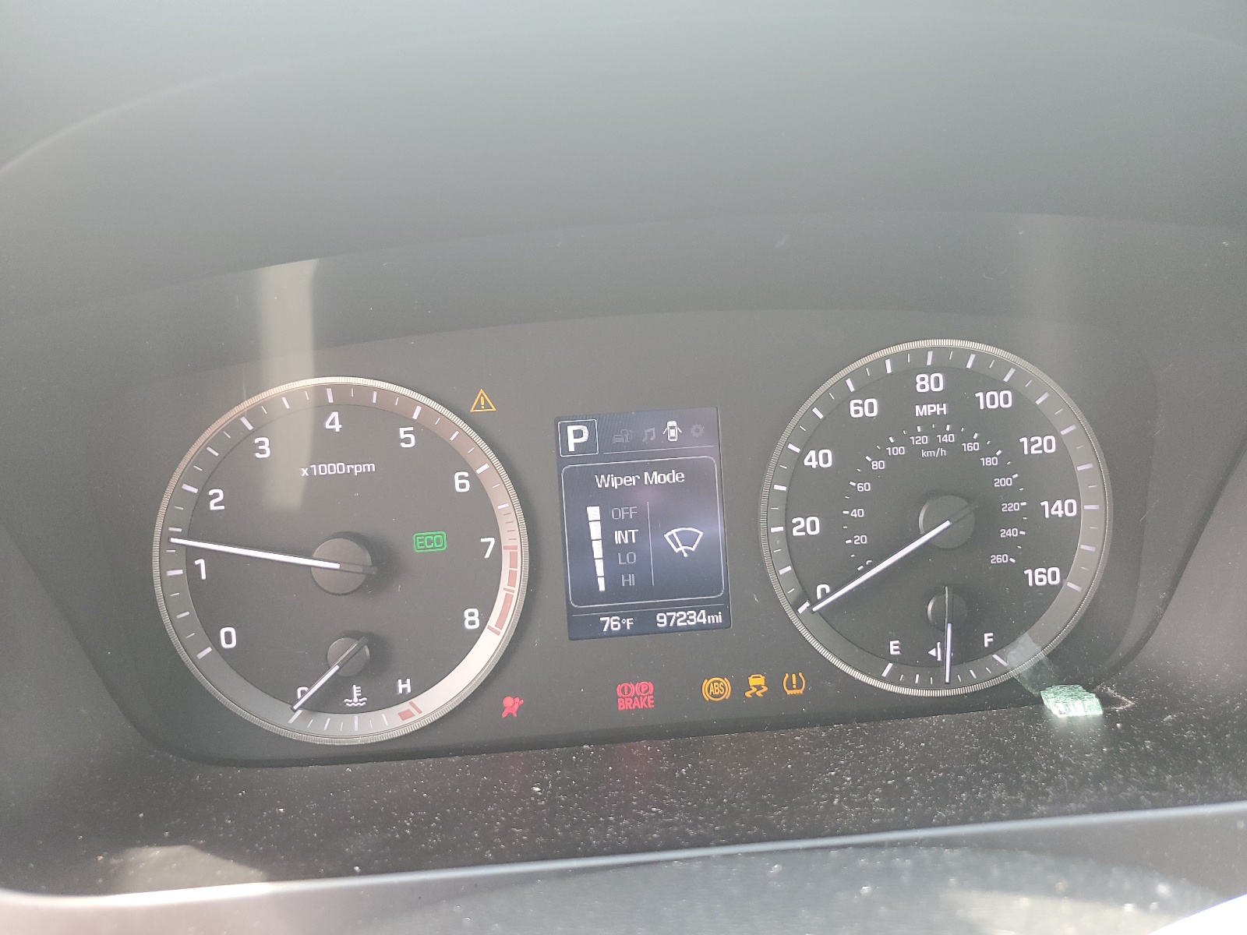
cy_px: 468
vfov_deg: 53.1
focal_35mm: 26
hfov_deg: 67.3
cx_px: 624
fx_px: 937
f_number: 1.5
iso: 82
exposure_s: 1/60.2
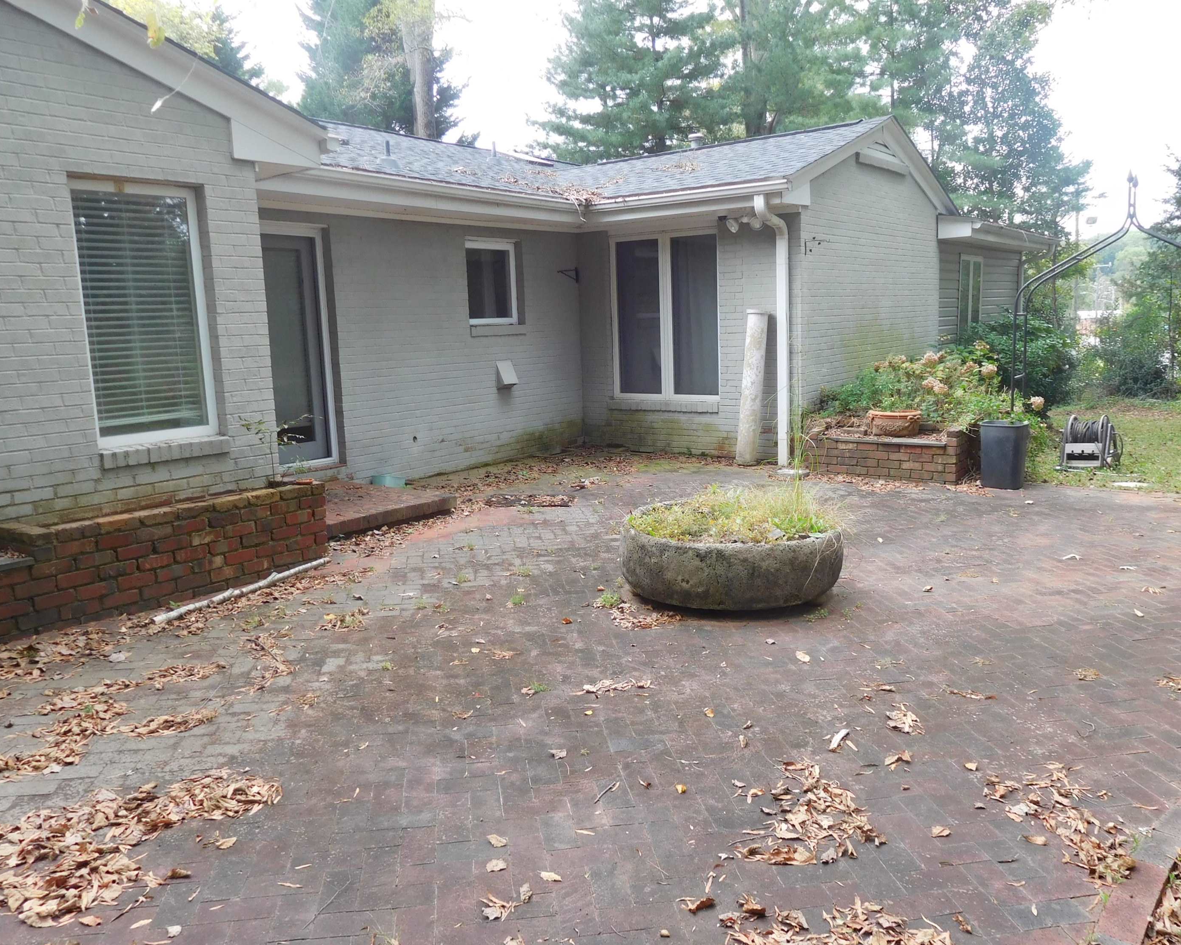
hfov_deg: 64.0
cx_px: 622
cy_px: 477
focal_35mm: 27
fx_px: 944
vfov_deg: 53.2
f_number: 3.4
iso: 125
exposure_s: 1/80
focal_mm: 4.5
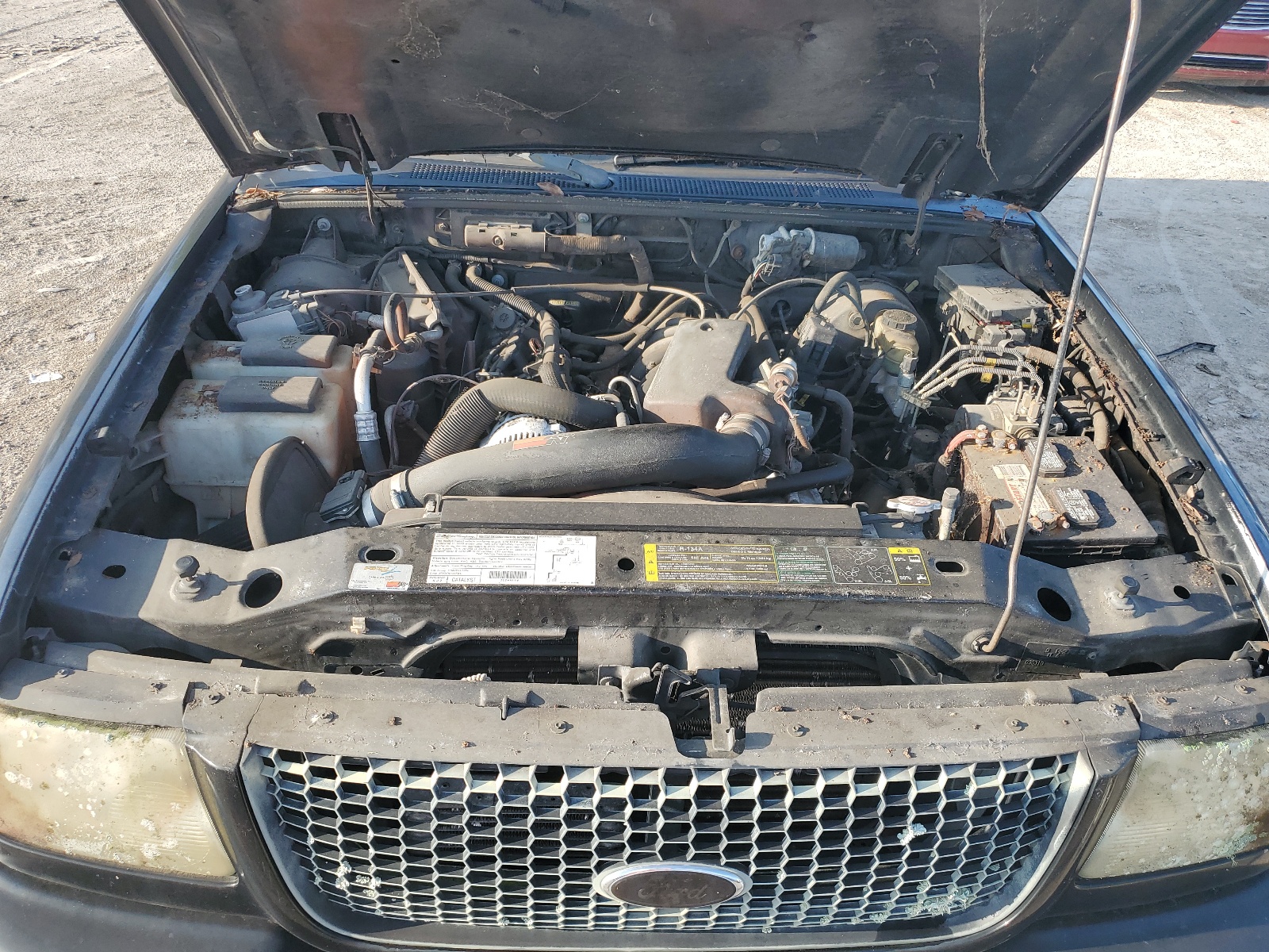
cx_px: 634
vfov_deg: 53.1
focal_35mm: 26
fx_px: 953
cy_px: 476
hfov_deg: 67.3
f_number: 1.5
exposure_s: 1/667
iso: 50
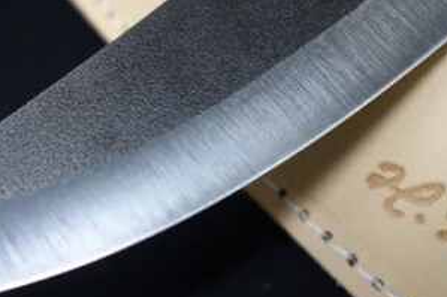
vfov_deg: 22.2
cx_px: 202
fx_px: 745
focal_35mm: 60
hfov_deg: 33.4
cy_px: 52
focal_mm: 10.4
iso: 125
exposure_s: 1/100
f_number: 2.2
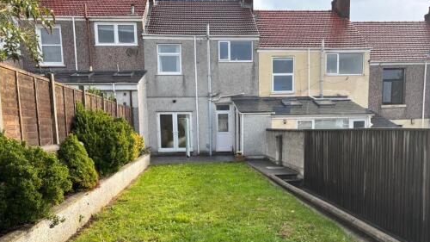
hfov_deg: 59.4
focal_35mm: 33
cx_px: 230
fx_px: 376
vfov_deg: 35.2
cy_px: 168
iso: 50
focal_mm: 5.96
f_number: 1.6
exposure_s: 1/684
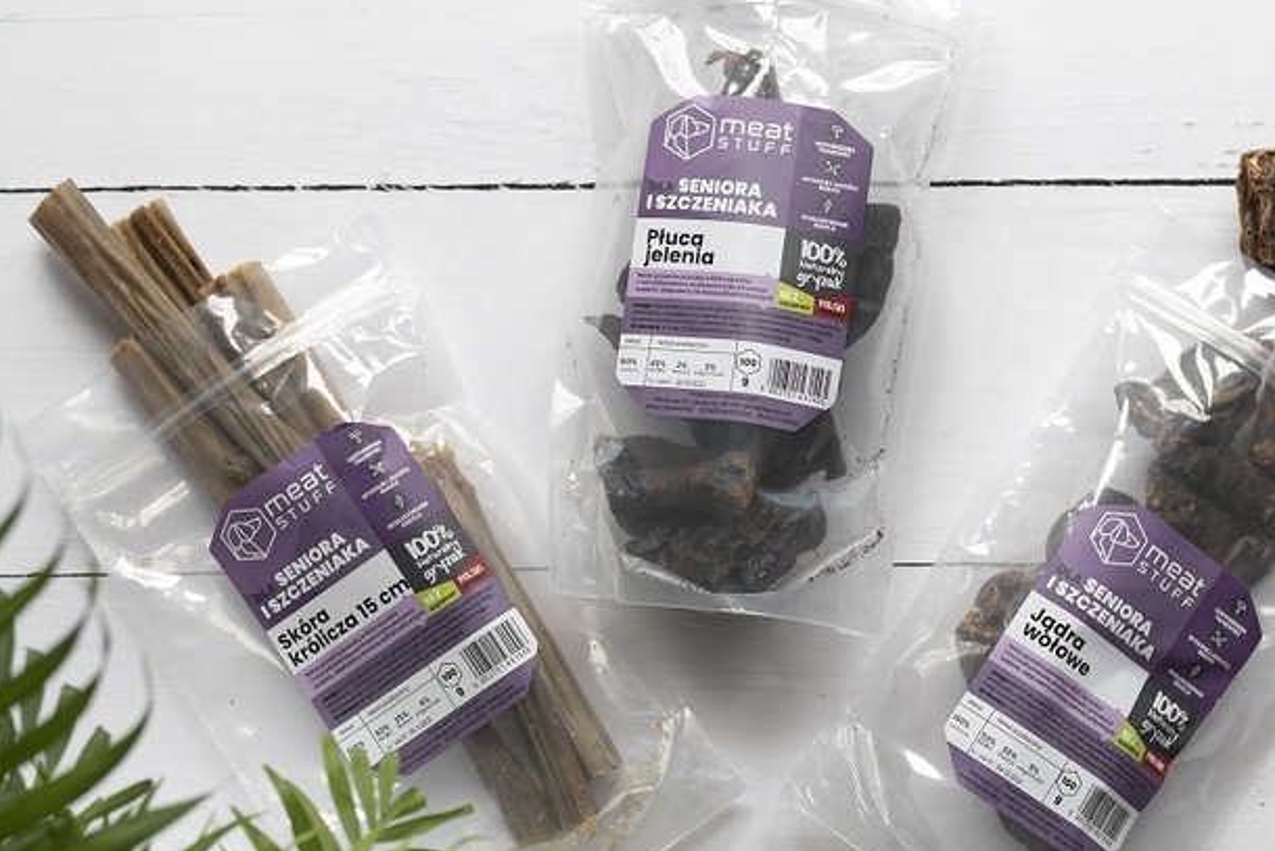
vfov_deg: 16.3
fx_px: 2976
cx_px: 796
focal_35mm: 84
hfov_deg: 24.1
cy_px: 389
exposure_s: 1/125
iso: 280
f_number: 4.5
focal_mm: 50
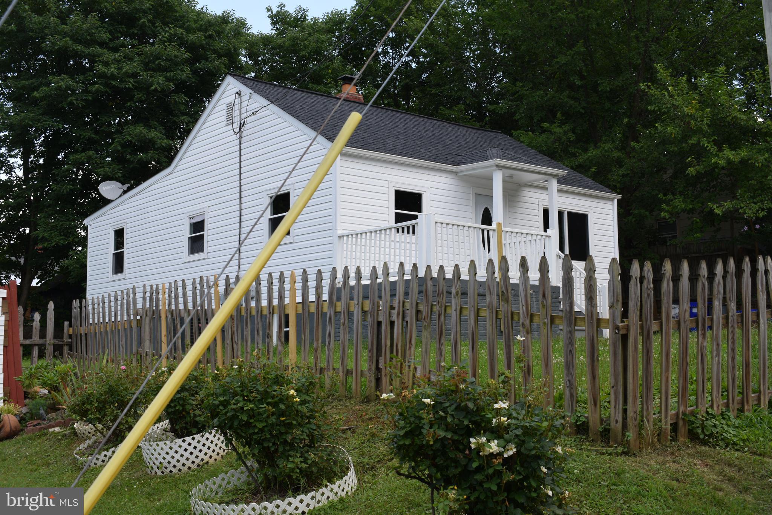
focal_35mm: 44
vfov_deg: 30.8
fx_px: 933
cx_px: 386
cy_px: 258
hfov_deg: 45.0
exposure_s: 1/250
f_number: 8
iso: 220
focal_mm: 29
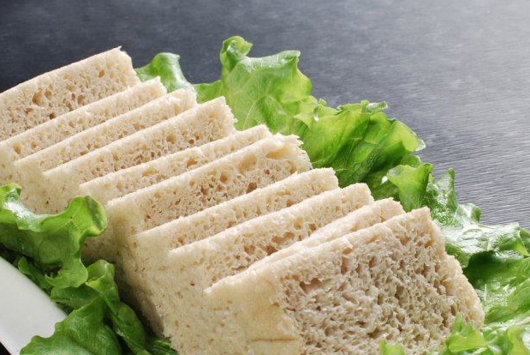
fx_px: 1827
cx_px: 249
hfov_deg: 16.5
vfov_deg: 11.1
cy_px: 255
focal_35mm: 124
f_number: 13
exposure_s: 1/125
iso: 100
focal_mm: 50
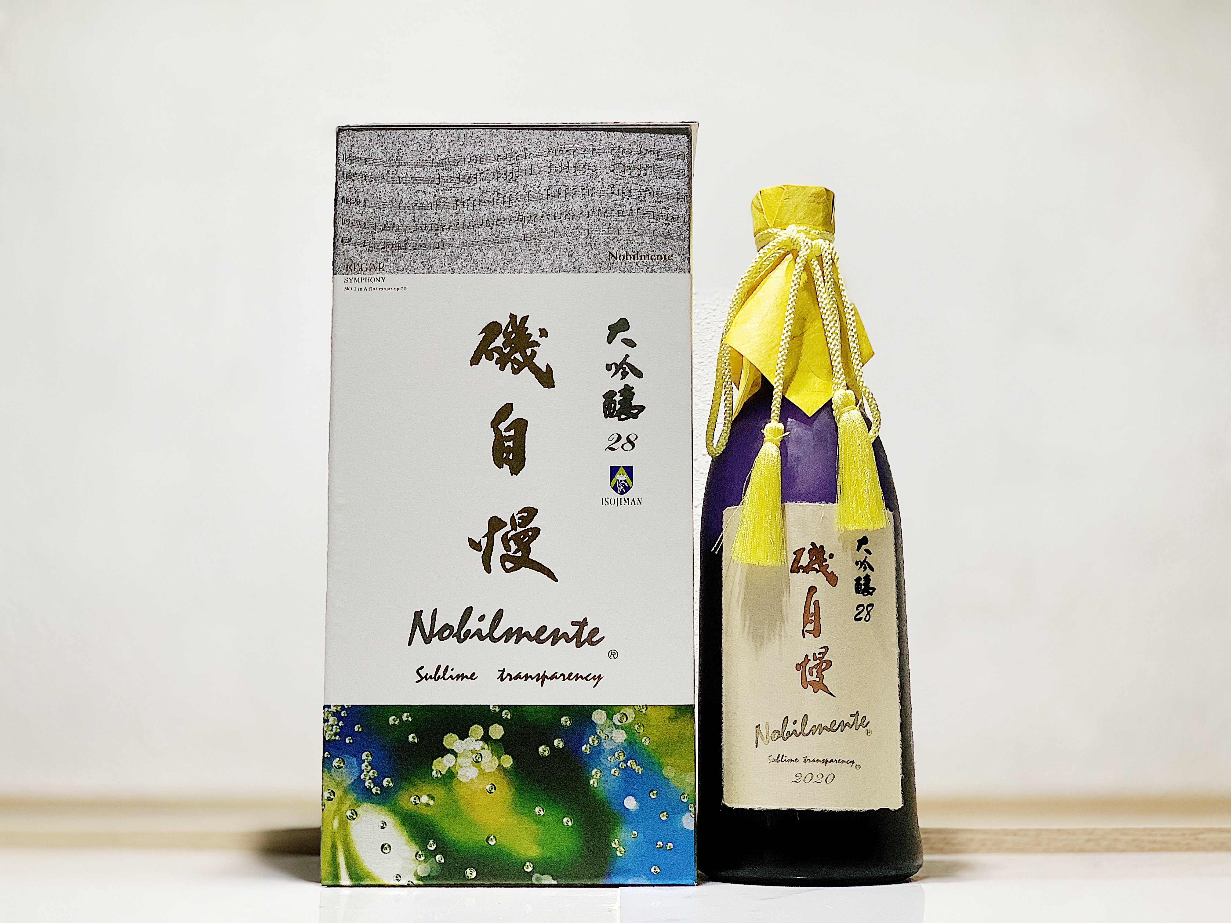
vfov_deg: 28.0
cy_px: 462
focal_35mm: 52
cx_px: 616
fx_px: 1849
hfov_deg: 36.8
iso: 100
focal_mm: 6
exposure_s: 1/100
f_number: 2.4
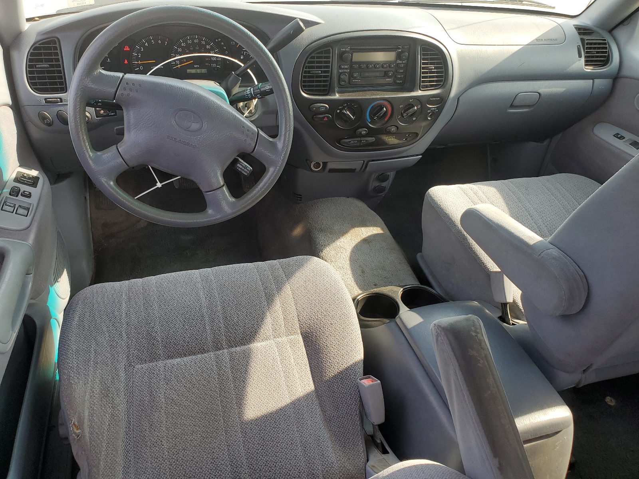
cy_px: 240
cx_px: 320
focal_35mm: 26
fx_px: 480
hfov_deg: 67.3
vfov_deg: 53.1
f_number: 1.5
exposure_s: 1/200
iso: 50
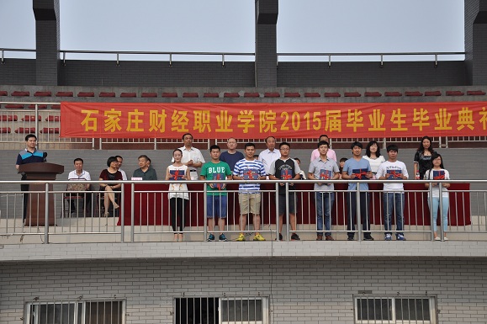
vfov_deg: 21.5
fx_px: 852
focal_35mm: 63
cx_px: 244
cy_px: 162
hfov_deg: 31.9
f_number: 5
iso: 200
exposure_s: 1/800
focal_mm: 42
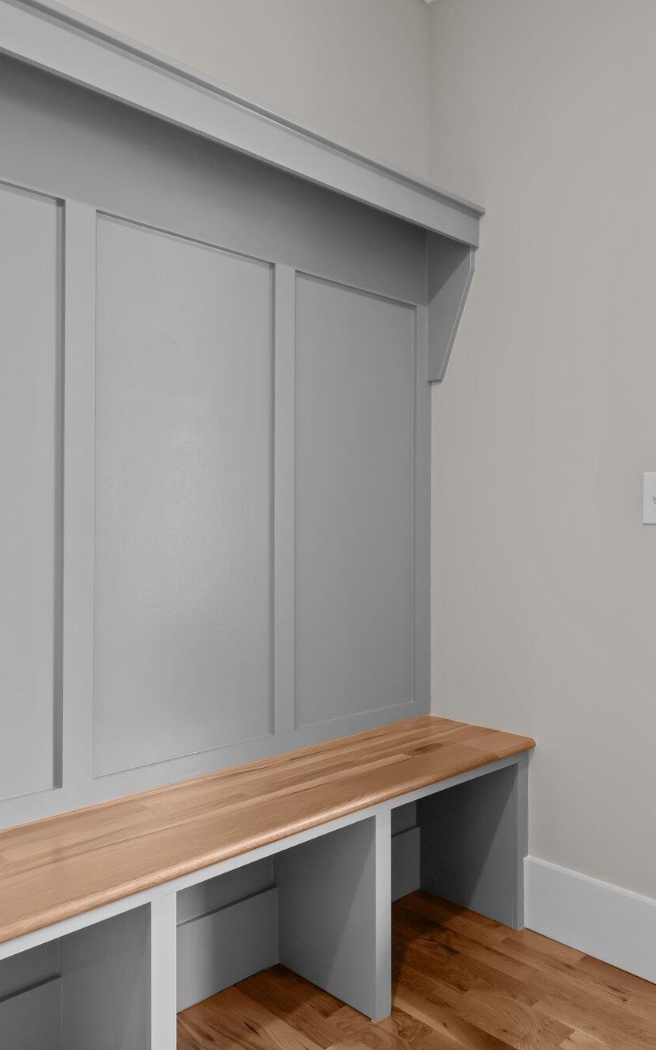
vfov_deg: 72.5
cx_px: 618
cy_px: 526
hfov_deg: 43.9
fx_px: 715
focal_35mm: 25
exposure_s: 1/3
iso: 400
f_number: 8
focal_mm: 16
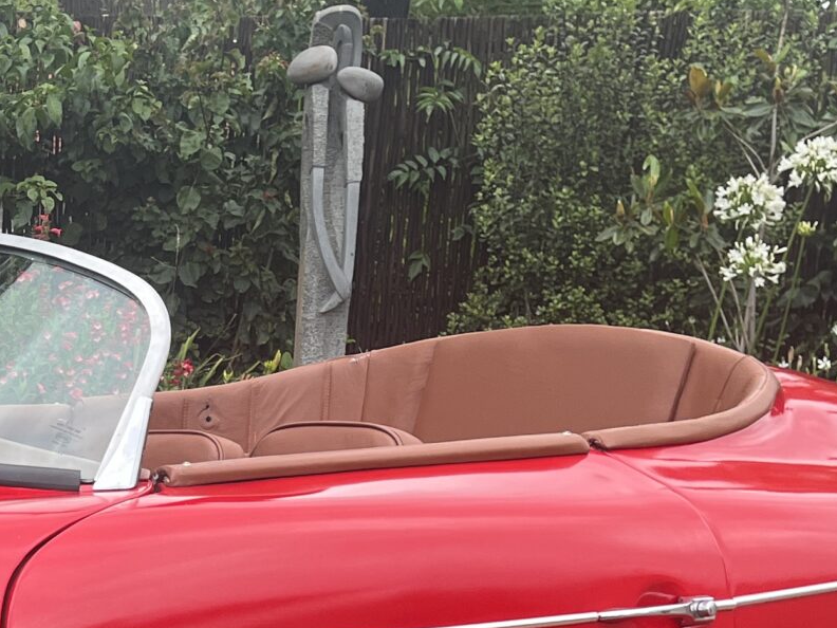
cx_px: -104
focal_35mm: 84
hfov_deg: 21.9
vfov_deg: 16.2
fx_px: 2031
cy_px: 924
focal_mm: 5.1
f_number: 1.6
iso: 50
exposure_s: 1/483
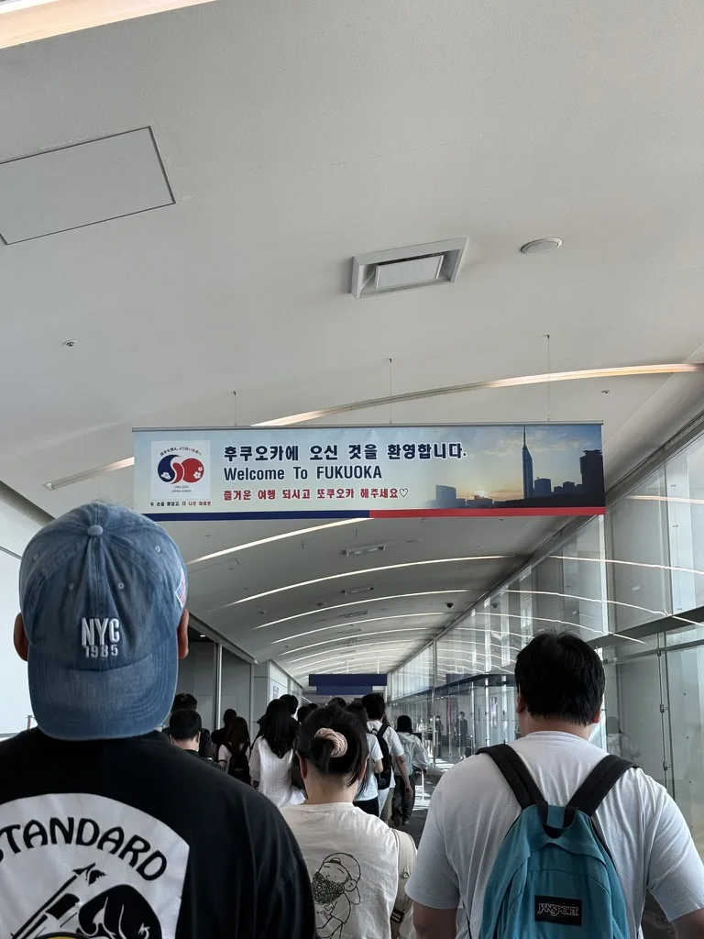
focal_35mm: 48
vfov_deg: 39.7
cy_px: 470
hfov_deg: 30.3
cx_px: 352
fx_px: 1302
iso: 64
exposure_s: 1/334
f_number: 1.78
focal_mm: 6.76
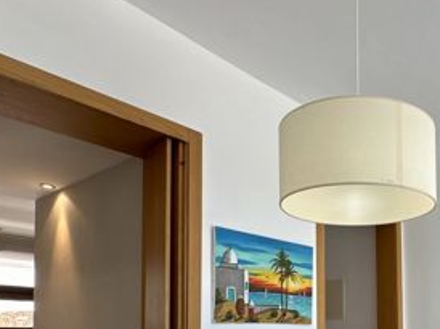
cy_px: 311
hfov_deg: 47.8
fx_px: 457
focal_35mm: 36
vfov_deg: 36.5
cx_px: 367
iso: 40
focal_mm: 2.22
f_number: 2.2
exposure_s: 1/168
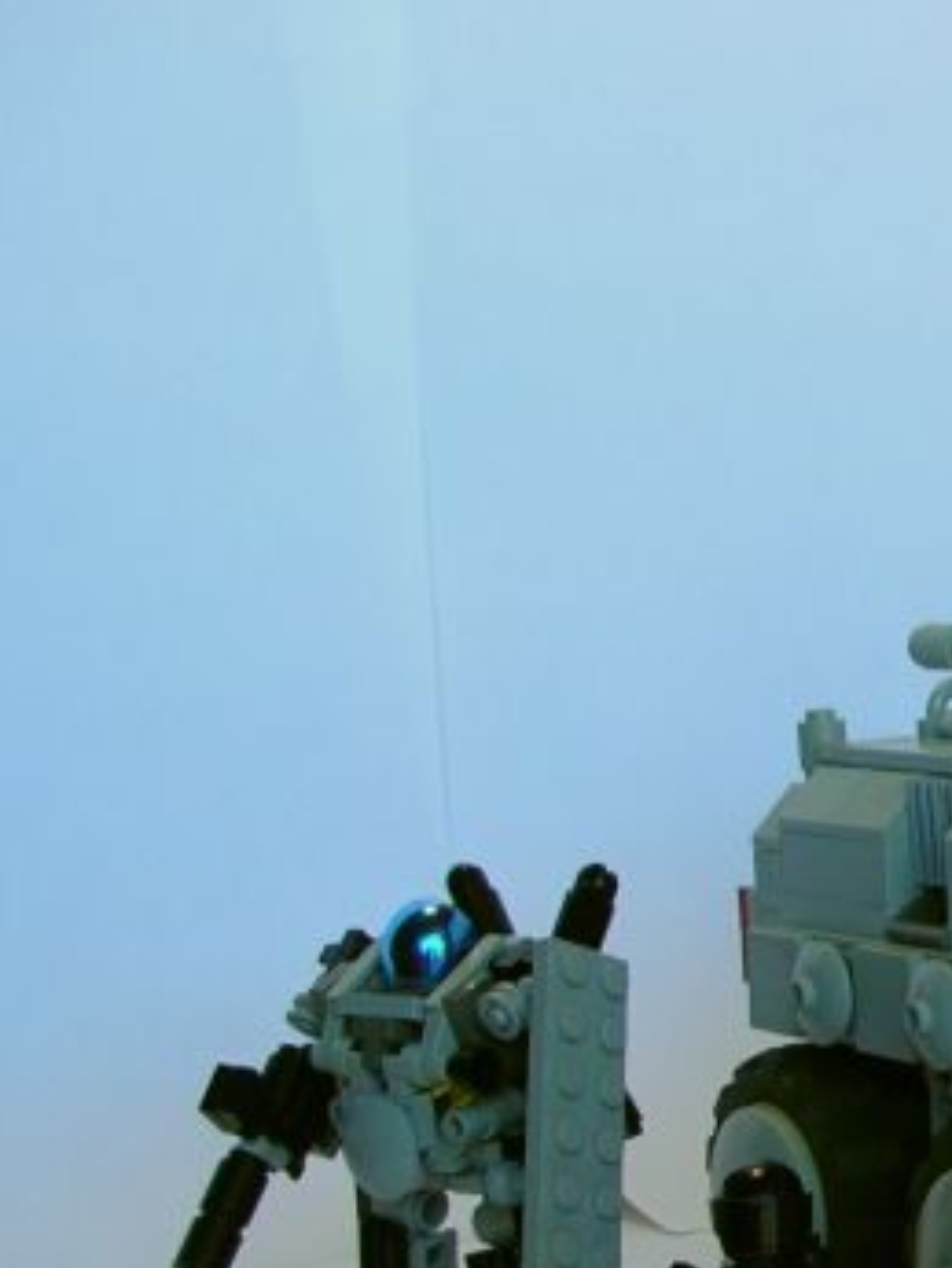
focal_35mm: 81
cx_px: 1459
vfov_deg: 24.0
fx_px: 2968
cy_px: 796
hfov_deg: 16.5
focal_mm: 5.8
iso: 50
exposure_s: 1/34.2
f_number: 2.8
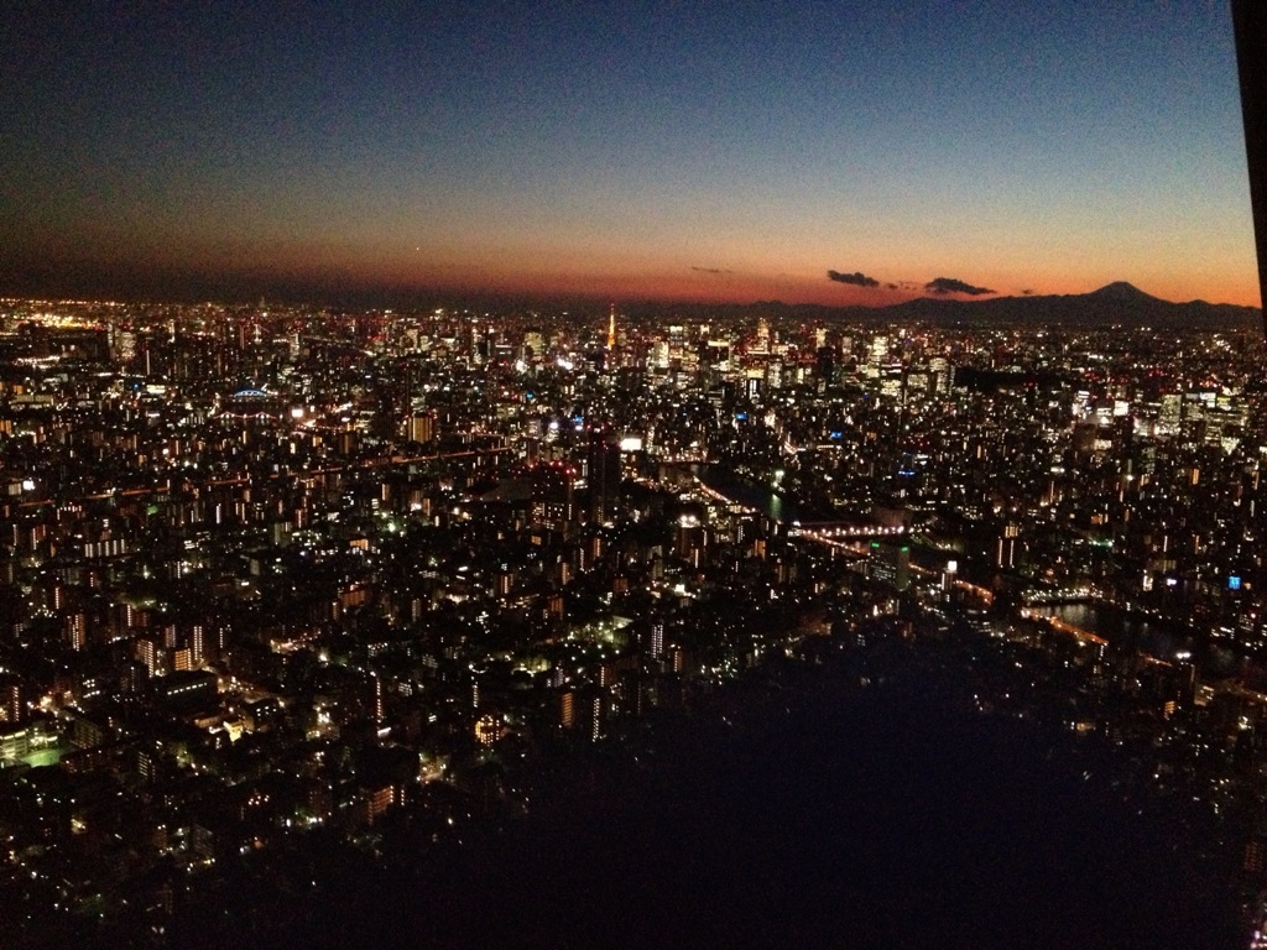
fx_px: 1281
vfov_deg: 40.7
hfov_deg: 52.6
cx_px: 634
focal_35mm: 35
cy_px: 475
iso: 800
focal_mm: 4.28
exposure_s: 1/15
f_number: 2.4
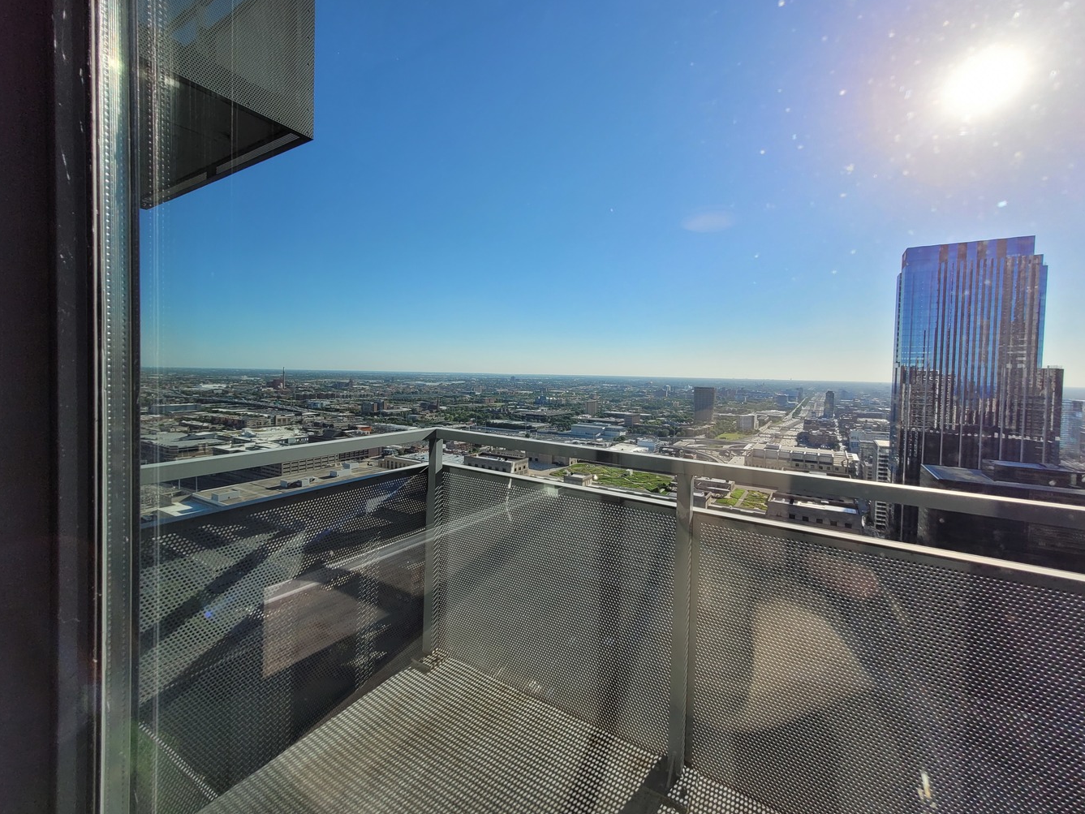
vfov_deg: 85.6
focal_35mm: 14
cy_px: 382
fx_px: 439
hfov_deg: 102.1
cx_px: 540
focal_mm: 1.74
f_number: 2.2
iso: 40
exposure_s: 1/671
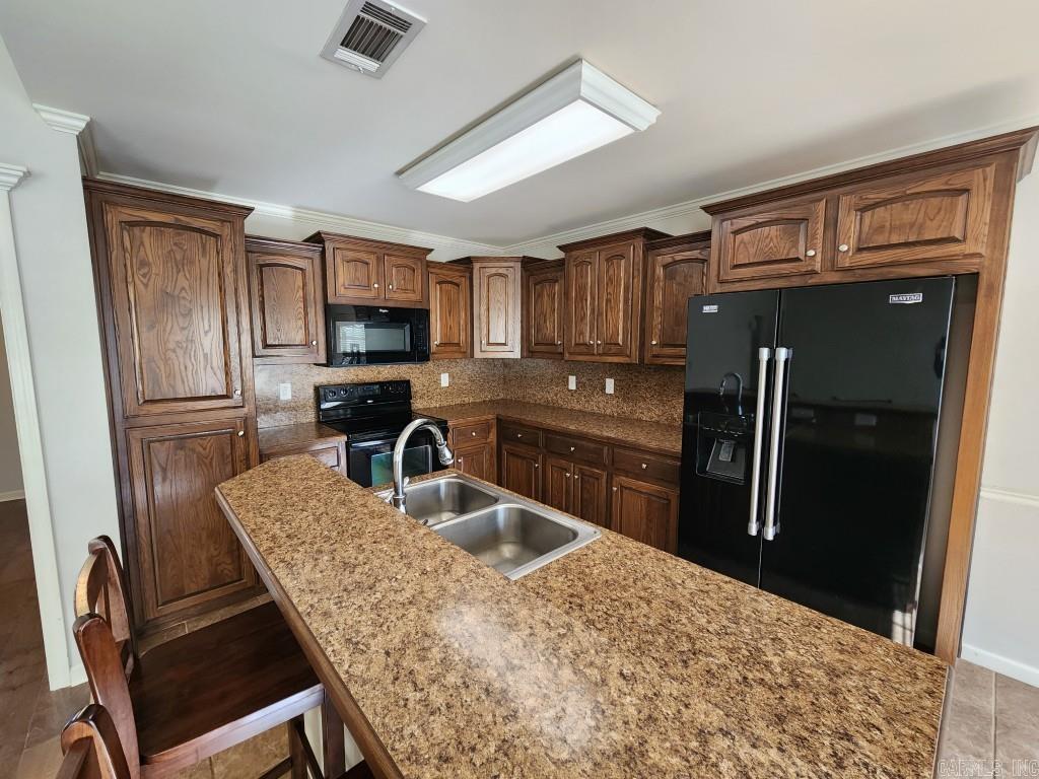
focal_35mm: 13
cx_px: 520
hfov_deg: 106.2
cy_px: 390
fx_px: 390
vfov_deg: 89.9
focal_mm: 2.2
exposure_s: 1/60
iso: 250
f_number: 2.2
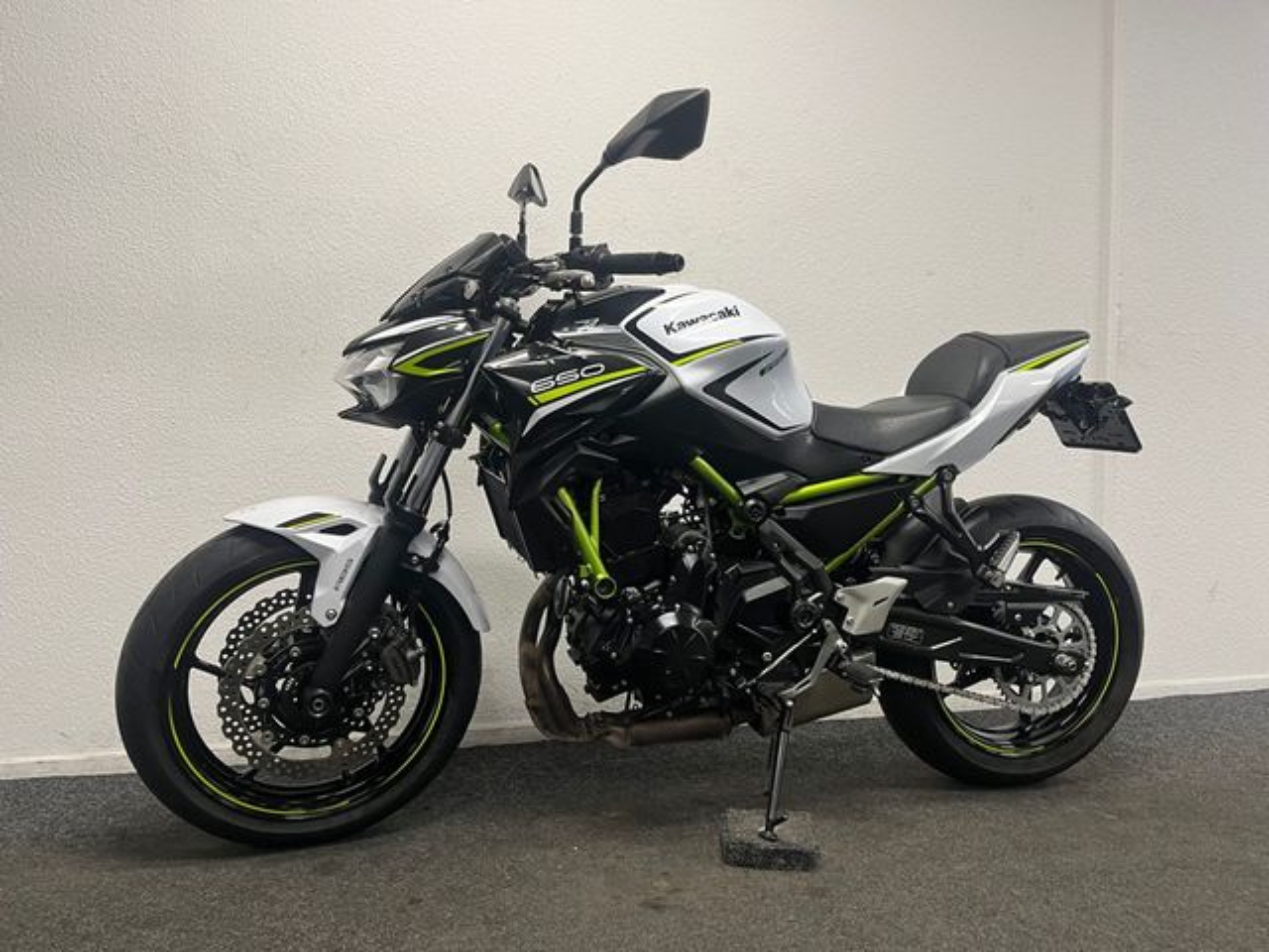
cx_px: 634
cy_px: 476
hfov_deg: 67.3
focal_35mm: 26
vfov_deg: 53.1
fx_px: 953
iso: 64
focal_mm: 5.1
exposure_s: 1/50
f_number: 1.6
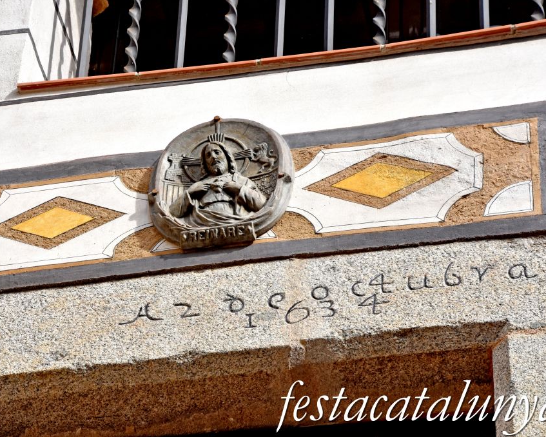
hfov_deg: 11.9
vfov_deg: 9.6
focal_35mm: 162
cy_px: 218
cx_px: 239
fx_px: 2611
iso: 500
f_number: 13
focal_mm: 95
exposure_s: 1/640
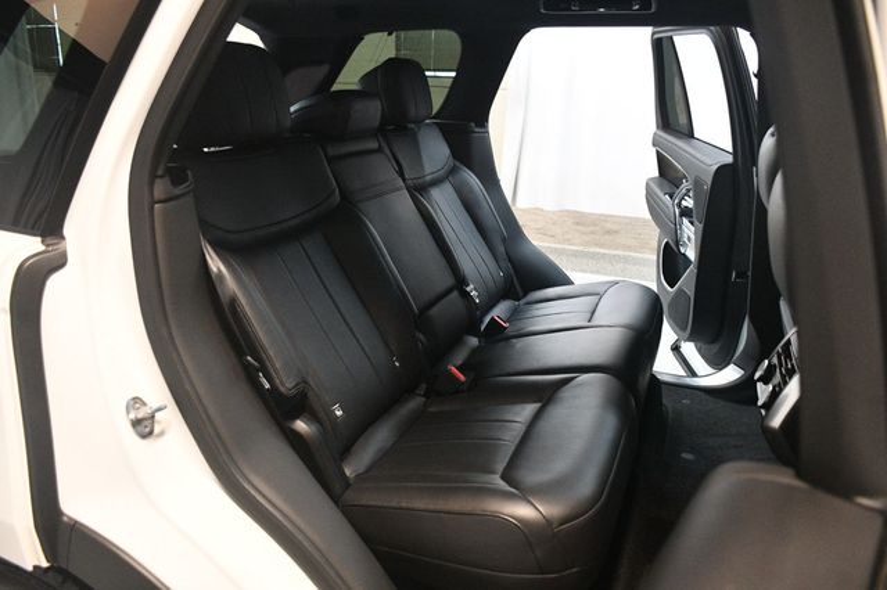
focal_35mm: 27
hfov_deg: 67.4
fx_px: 665
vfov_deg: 47.9
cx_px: 444
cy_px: 295
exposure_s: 1/100
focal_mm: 18
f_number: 3.5
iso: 3200
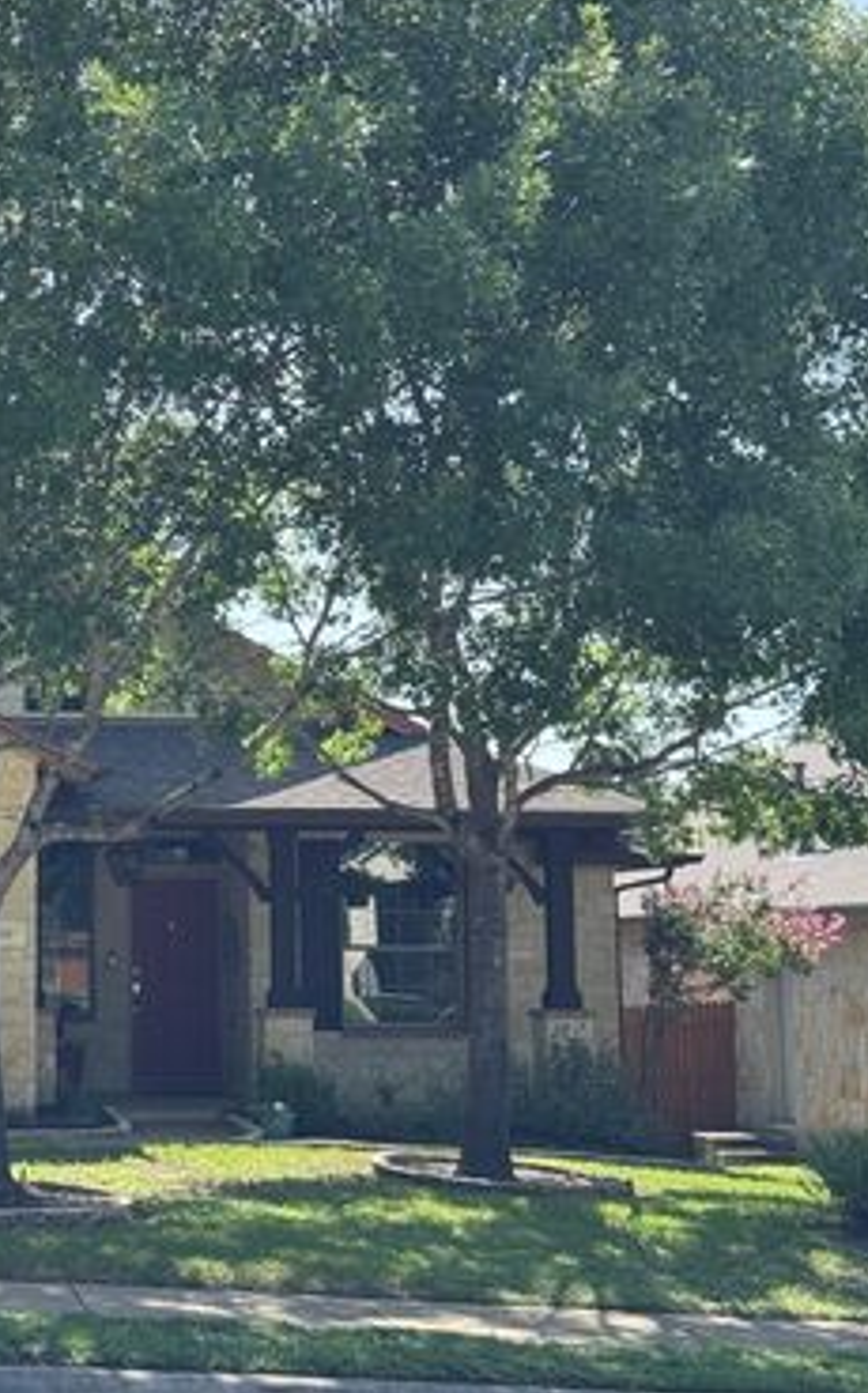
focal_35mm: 69
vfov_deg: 29.8
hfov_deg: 18.3
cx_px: -42
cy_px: 689
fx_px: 2617
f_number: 1.78
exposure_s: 1/1238
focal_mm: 6.76
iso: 64
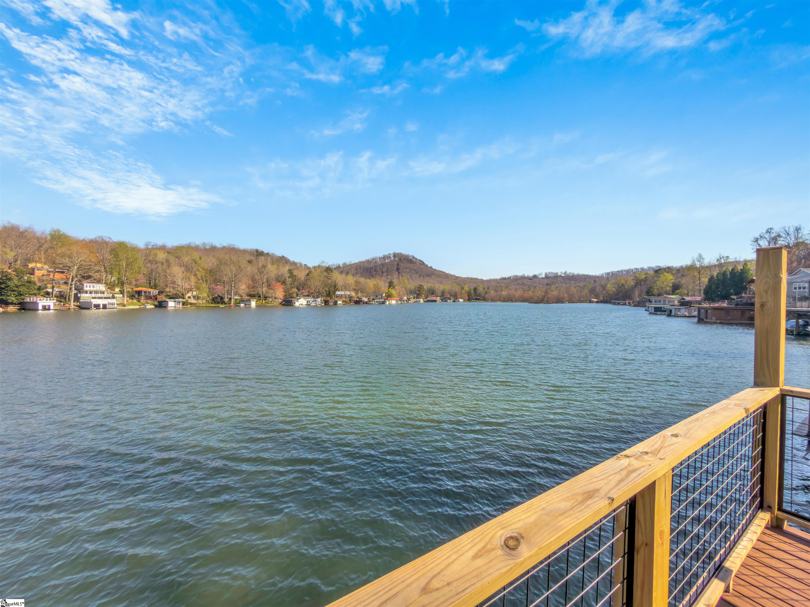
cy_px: 304
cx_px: 405
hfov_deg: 102.1
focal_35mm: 14
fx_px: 328
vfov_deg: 85.7
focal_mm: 2.22
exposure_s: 1/620
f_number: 2.2
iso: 16
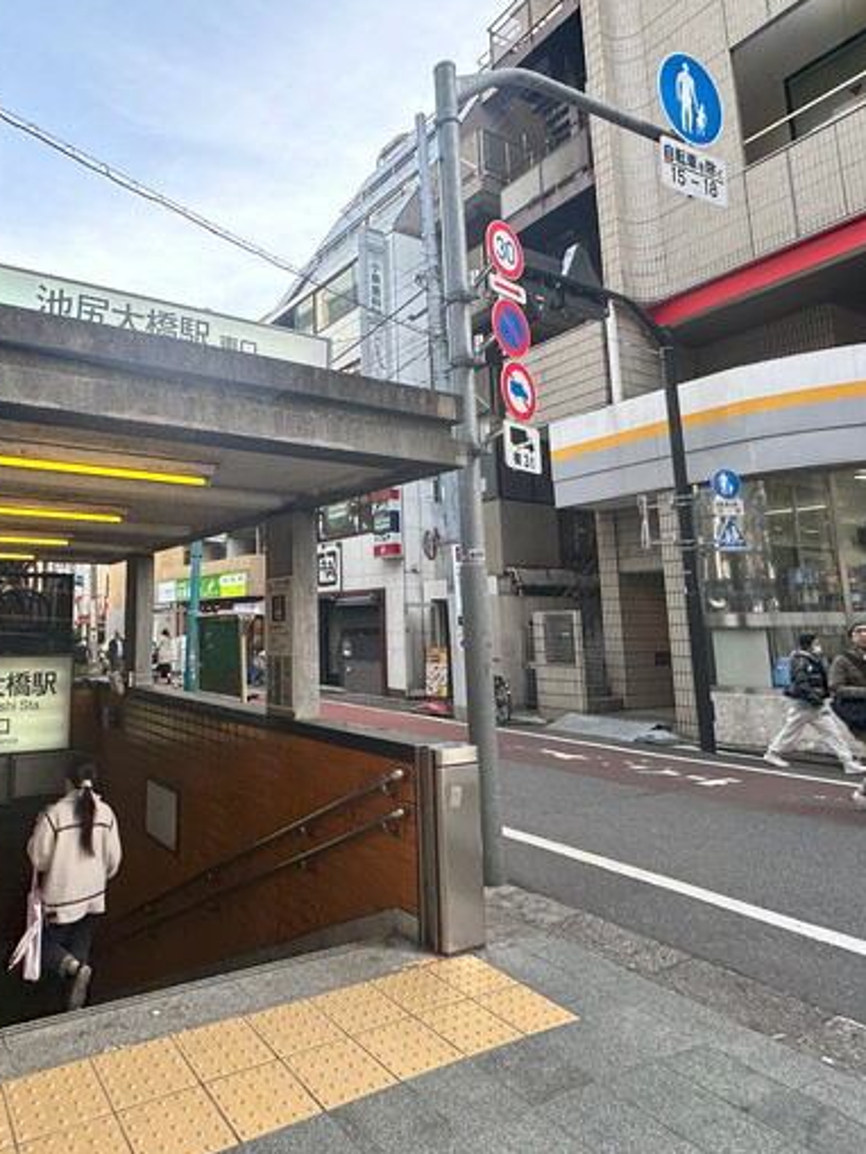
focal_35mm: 22
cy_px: 515
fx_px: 734
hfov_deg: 59.0
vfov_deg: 76.1
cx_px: 256
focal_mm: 2.22
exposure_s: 1/307
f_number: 2.2
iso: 40
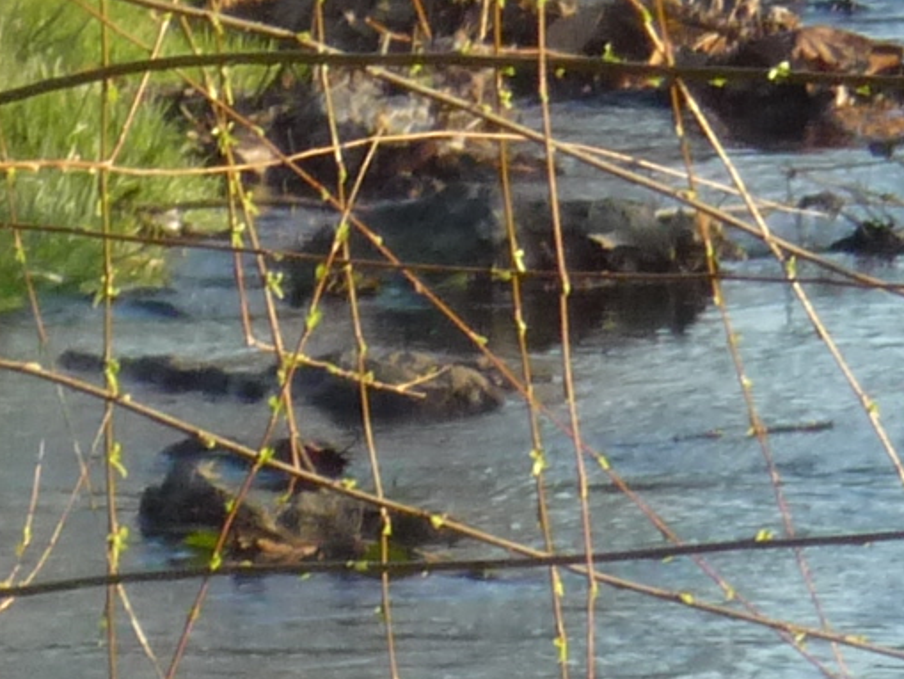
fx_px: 21916
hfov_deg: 2.4
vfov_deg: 1.8
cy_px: 832
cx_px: 876
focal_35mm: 839
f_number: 5.9
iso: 160
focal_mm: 26
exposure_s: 1/125
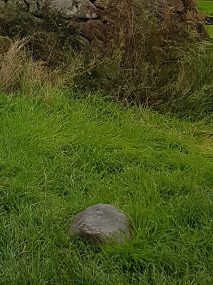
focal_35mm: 105
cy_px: -5
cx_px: -185
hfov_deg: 12.7
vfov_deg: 18.2
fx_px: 862
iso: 40
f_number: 1.7
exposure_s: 1/2088
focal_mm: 4.2
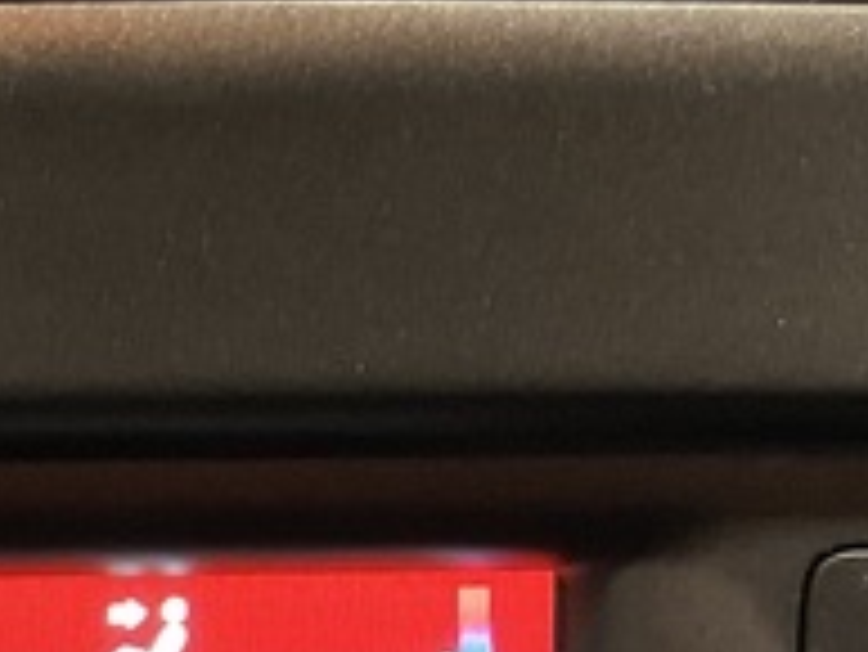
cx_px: -247
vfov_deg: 10.0
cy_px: 1021
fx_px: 3613
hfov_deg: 13.2
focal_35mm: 144
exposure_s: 1/40
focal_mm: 3
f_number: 1.8
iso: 320
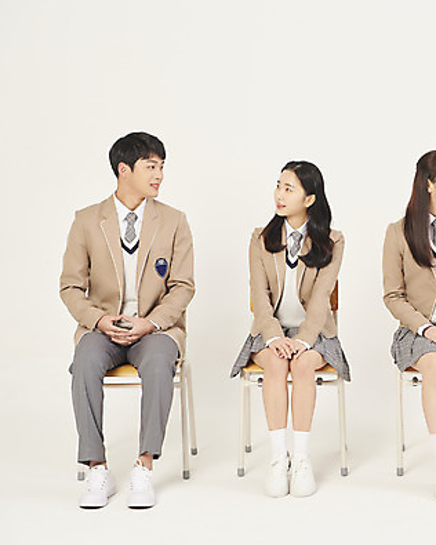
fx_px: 1194
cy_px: 272
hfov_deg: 20.3
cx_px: 380
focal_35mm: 74
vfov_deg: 25.7
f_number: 8
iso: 200
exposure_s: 1/125
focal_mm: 52
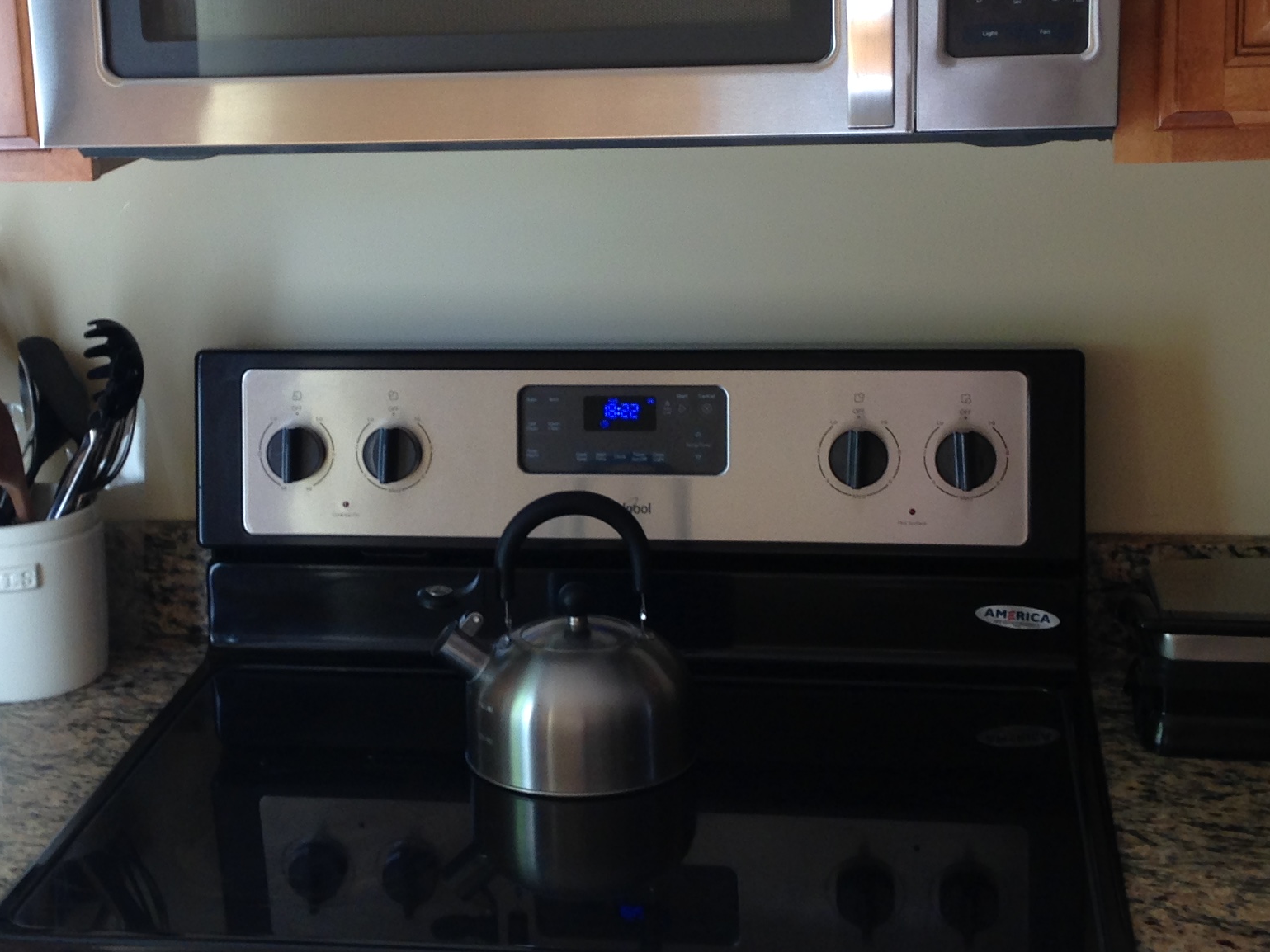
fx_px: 2568
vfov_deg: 20.9
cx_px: 465
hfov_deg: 27.7
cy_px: 305
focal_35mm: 70
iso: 50
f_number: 2.4
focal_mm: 4.12
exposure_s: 1/40
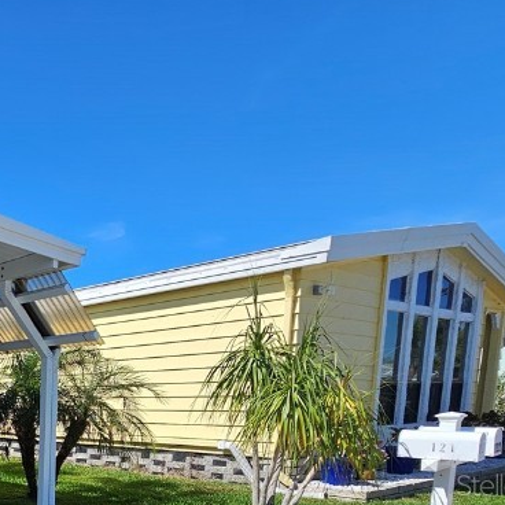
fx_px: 528
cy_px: 484
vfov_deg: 44.8
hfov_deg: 37.2
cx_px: -117
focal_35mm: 32
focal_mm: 2.2
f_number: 2.2
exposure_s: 1/2333
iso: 50
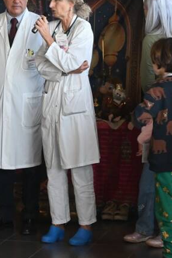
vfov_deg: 11.5
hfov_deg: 7.7
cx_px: 84
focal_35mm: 179
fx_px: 1283
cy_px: 81
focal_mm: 50
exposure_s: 1/125
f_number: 6.3
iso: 2200
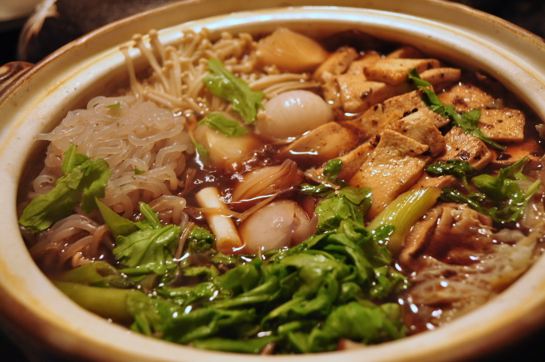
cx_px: 272
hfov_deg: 49.6
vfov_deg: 34.1
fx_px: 590
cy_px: 181
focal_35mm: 39
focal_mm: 26
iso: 1000
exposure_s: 1/30
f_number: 4.2
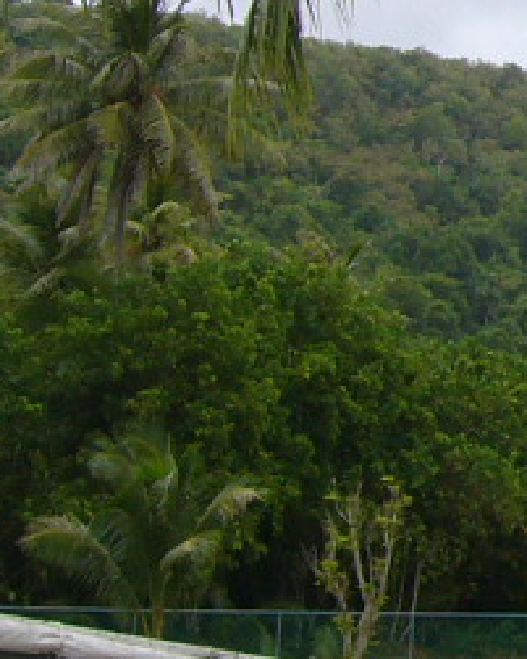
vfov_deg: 11.0
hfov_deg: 8.2
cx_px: 1219
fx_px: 3390
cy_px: -13
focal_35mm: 174
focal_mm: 5.8
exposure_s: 1/200
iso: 80
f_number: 5.6
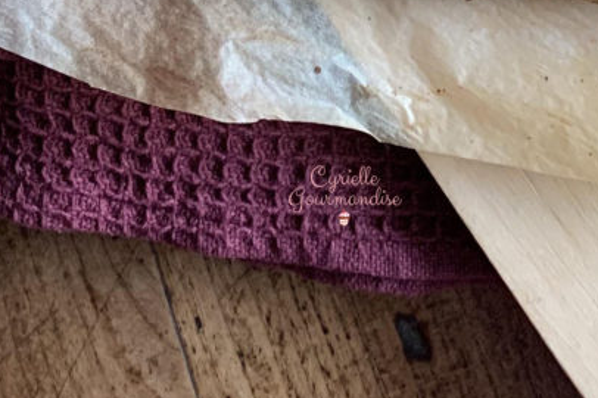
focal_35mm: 104
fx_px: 1726
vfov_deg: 10.8
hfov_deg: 19.3
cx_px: 538
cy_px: -603
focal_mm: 4.25
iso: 125
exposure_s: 1/50
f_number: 1.8
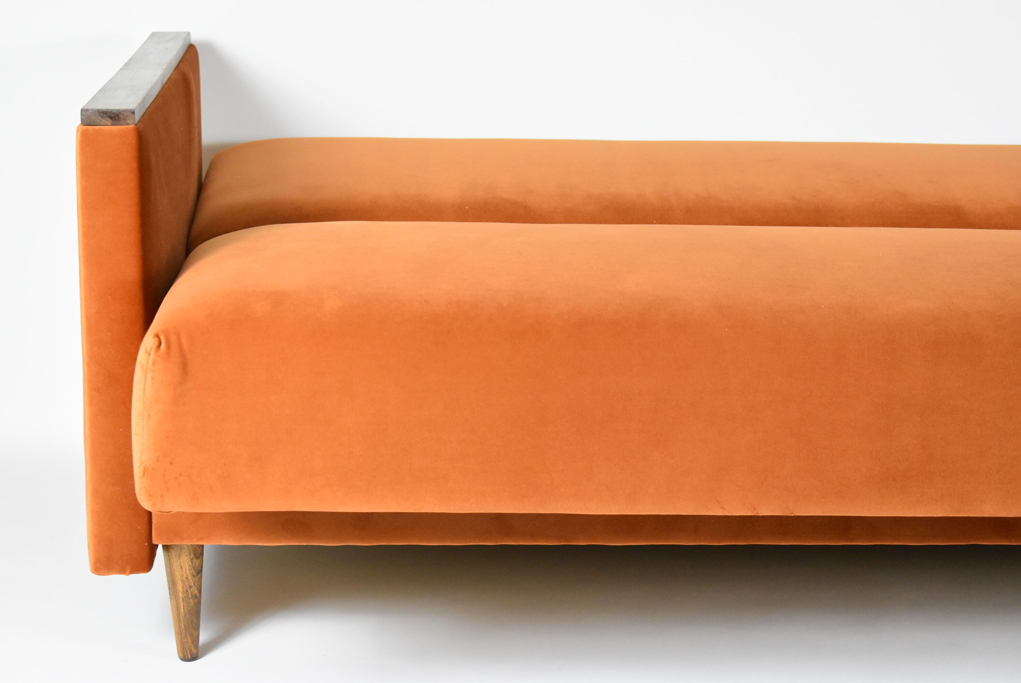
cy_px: 342
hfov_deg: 28.1
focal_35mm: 72
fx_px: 2044
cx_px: 510
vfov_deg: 19.0
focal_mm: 48
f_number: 5.3
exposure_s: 1/100
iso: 3200
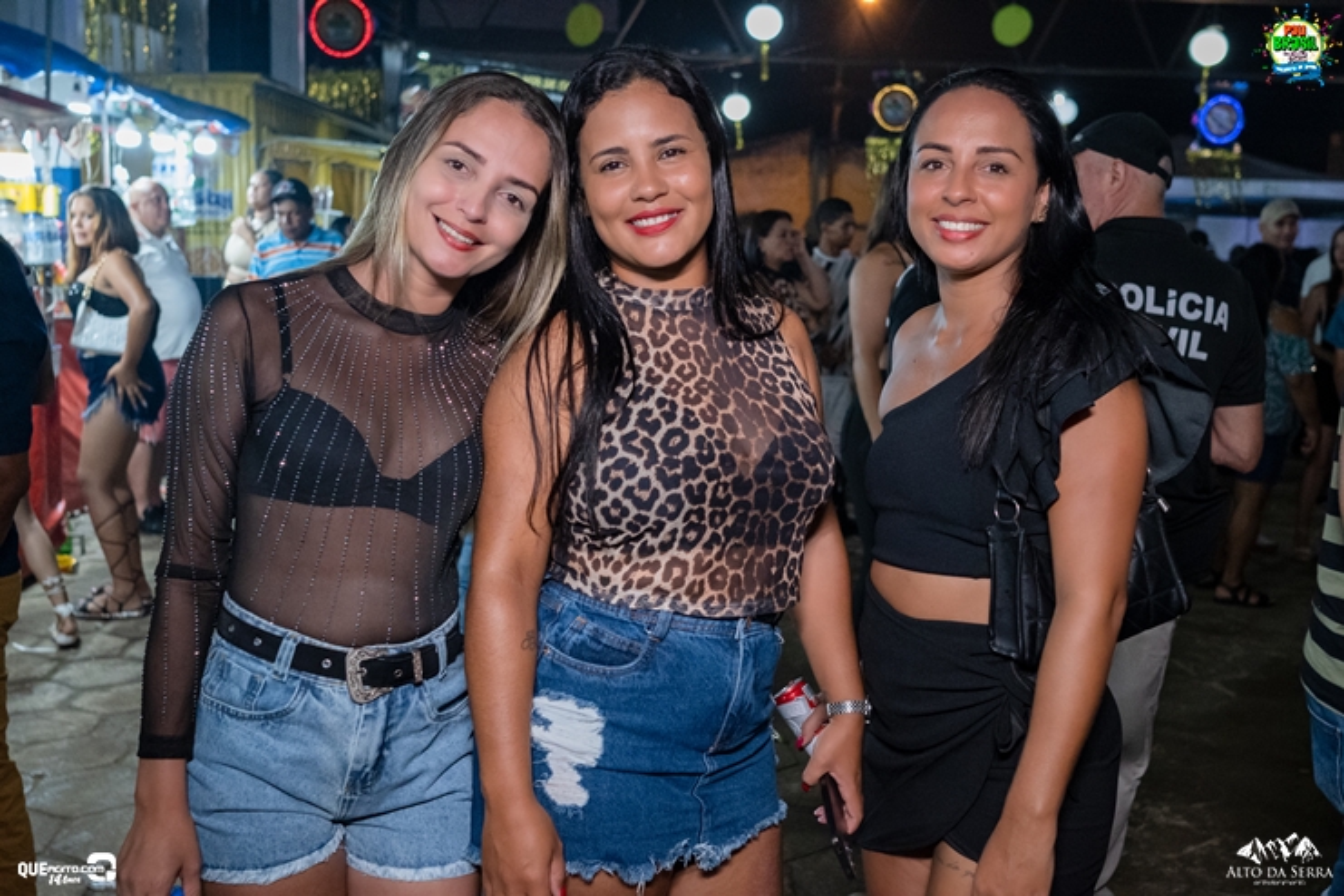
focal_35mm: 36
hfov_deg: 53.1
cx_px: 672
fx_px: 1344
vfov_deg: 36.9
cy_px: 448
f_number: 2.8
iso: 2500
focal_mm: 24
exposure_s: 1/400
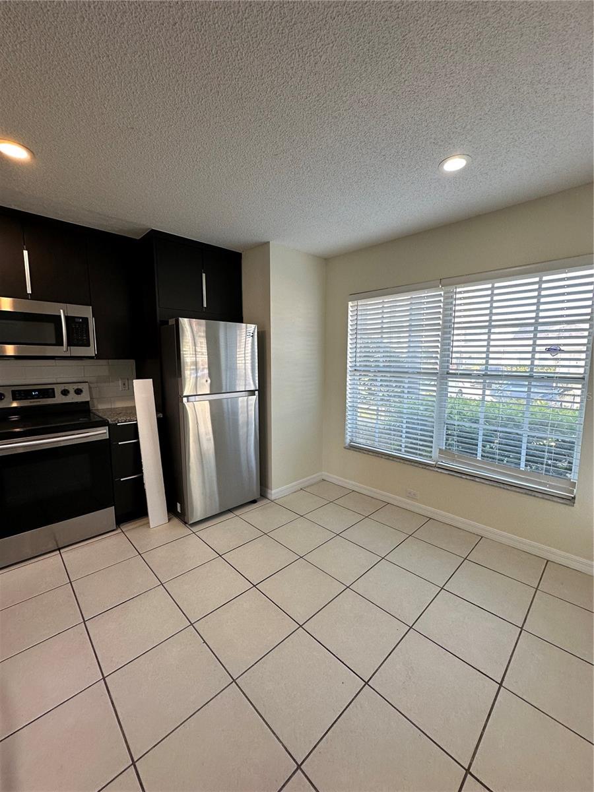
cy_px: 396
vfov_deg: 102.1
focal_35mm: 14
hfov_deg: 85.7
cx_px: 297
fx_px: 320
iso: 125
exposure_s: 1/120
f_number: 2.2
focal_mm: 2.22
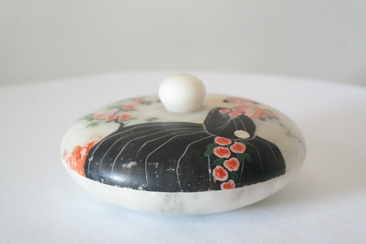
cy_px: 122
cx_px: 183
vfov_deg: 19.7
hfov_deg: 29.2
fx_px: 701
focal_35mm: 69
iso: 1600
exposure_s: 1/30
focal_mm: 45
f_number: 5.6
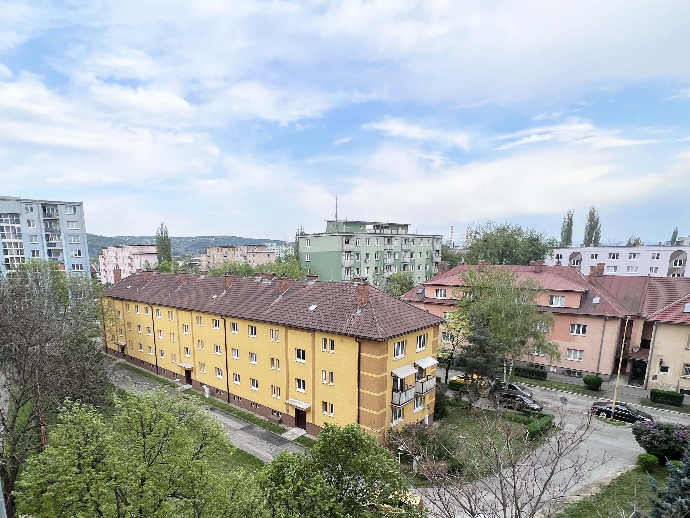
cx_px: 298
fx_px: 379
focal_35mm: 19
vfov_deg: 67.3
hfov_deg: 84.2
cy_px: 334
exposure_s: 1/881
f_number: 1.8
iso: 32
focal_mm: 1.57
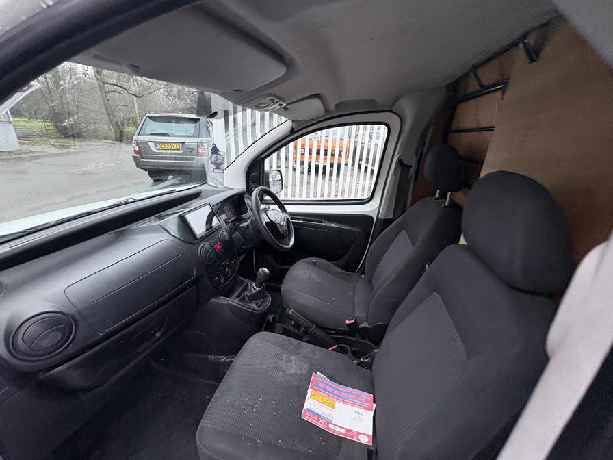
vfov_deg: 85.7
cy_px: 230
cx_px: 306
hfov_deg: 102.1
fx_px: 248
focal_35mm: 14
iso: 250
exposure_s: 1/65
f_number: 2.2
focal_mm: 2.22
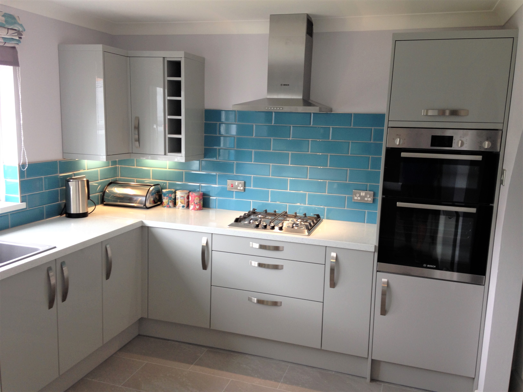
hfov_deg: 55.4
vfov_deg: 42.9
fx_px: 499
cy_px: 196
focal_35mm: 33
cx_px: 262
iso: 50
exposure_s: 1/20
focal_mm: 4.12
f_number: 2.4
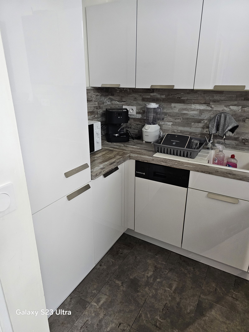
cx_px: 124
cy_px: 166
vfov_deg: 73.9
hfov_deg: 58.9
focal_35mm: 23
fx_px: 221
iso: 320
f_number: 1.7
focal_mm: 6.3
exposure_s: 1/100
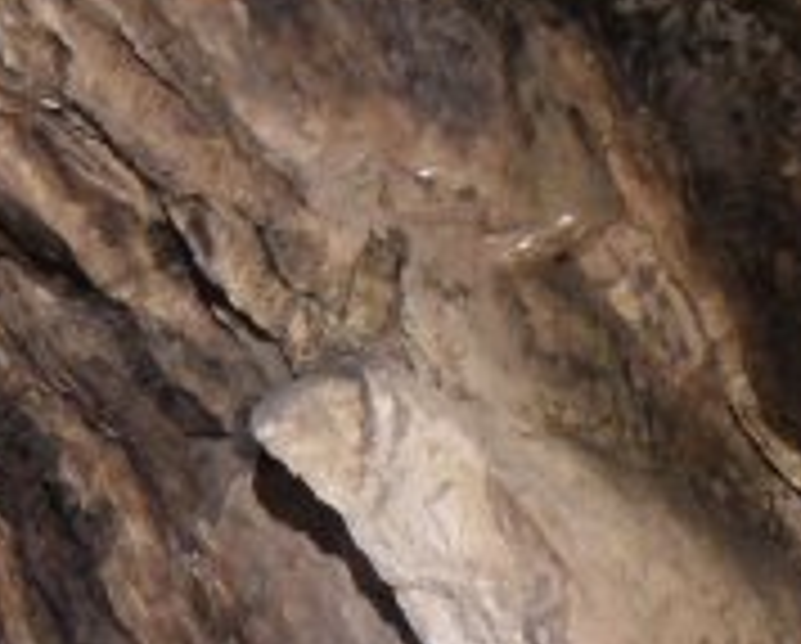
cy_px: 694
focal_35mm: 160
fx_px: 3799
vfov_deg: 9.6
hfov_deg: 11.6
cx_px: -324
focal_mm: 6.6
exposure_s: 1
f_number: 3.5
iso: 200
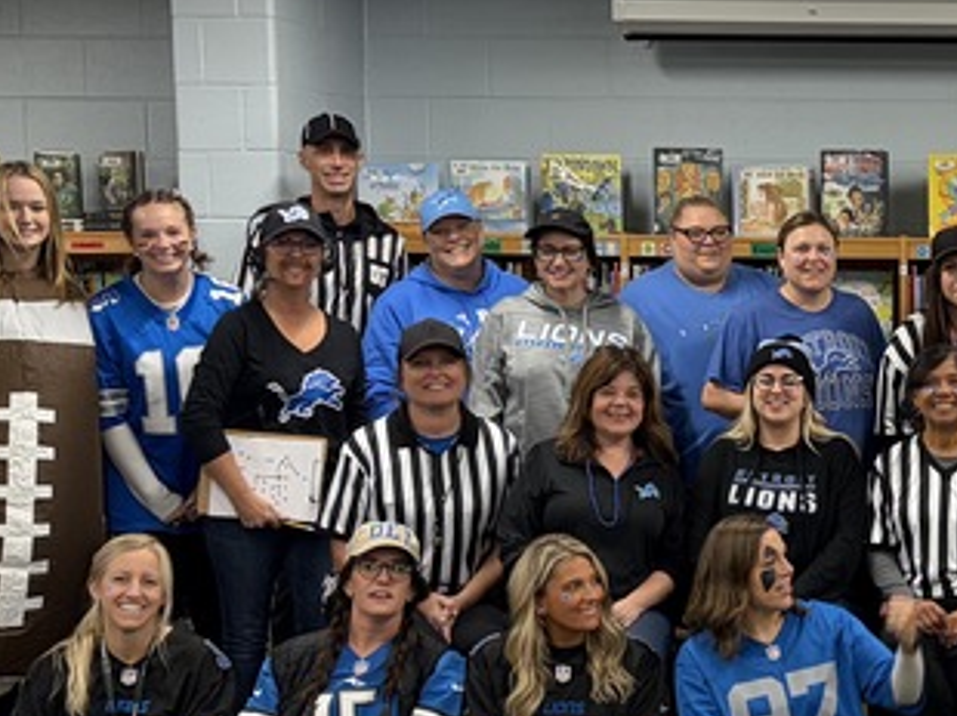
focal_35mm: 86
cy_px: 460
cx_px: 1145
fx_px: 2376
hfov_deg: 21.2
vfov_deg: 17.1
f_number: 1.6
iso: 160
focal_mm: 5.96
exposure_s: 1/60
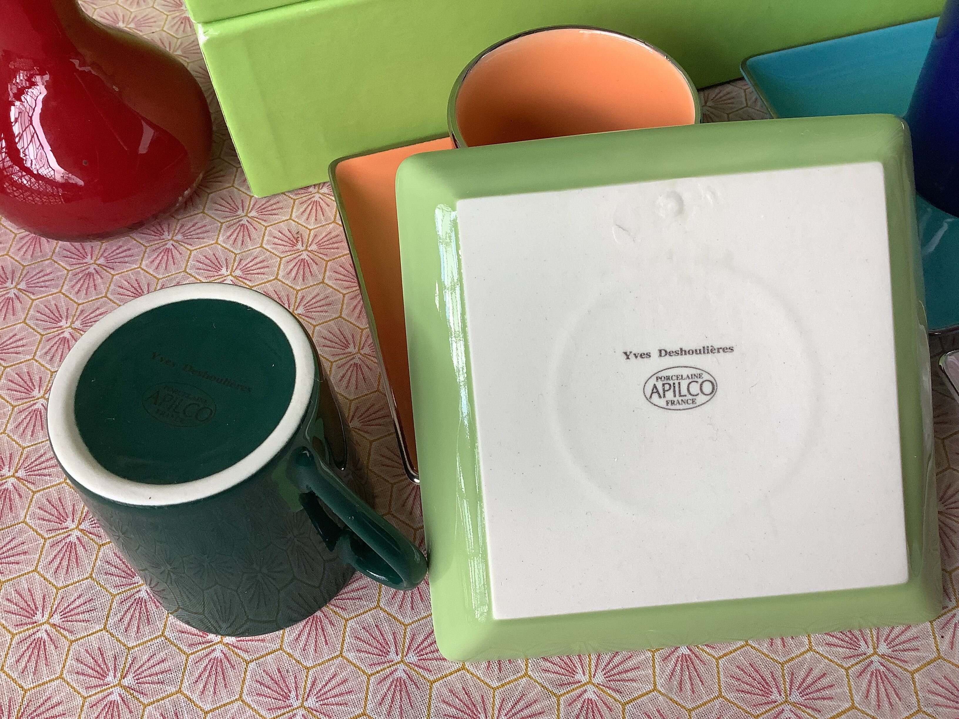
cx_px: 480
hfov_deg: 58.4
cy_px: 360
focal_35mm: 31
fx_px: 859
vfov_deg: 45.4
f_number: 2.4
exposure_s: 1/120
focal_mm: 3.3
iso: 64
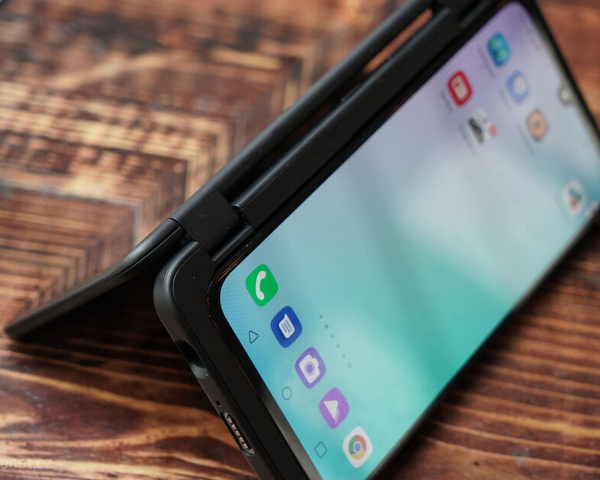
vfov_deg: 19.2
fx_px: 1420
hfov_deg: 23.8
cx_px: 282
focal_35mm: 80
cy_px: 243
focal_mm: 70
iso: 2000
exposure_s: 1/200
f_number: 6.3
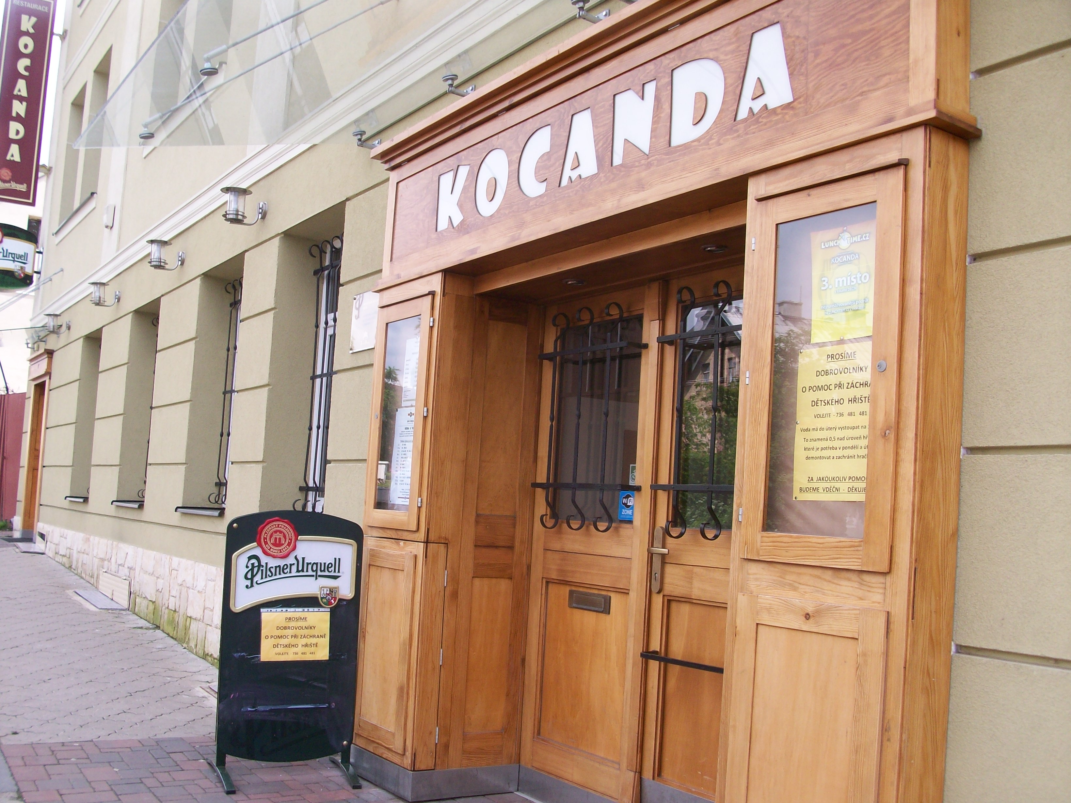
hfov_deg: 54.0
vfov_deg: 41.8
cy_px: 402
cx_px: 536
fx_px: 1052
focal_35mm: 34
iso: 64
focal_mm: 5.7
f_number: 2.8
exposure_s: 1/304
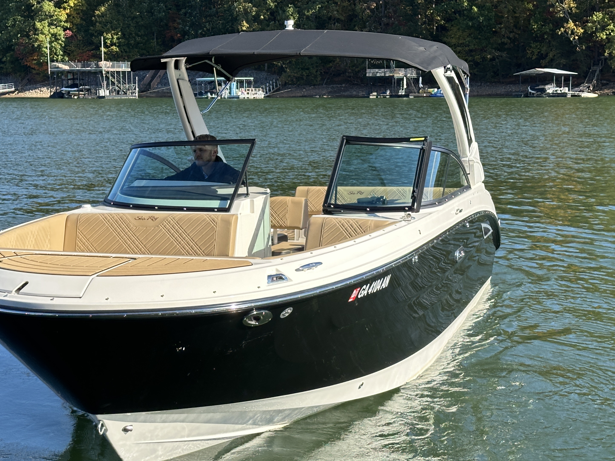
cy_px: 254
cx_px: 232
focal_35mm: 67
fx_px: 1190
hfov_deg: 28.9
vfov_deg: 21.9
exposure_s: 1/1783
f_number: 1.78
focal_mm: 6.86
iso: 64
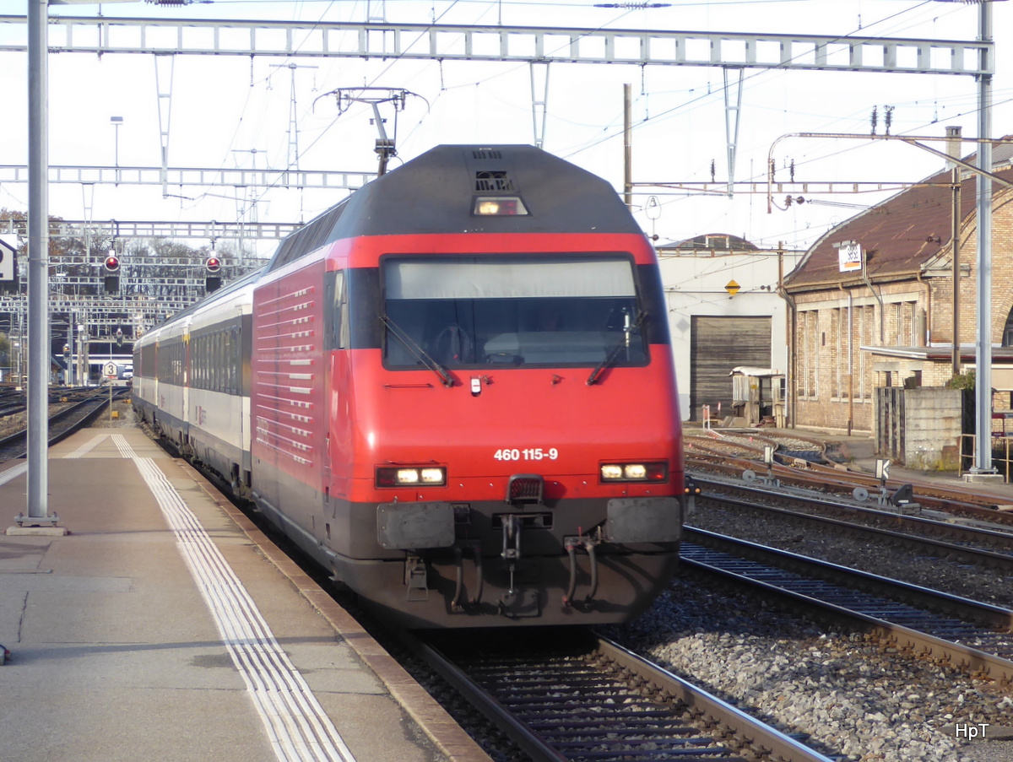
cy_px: 381
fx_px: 2315
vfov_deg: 18.7
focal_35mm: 79
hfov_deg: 24.7
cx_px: 506
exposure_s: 1/125
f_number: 4.6
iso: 80
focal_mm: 13.2
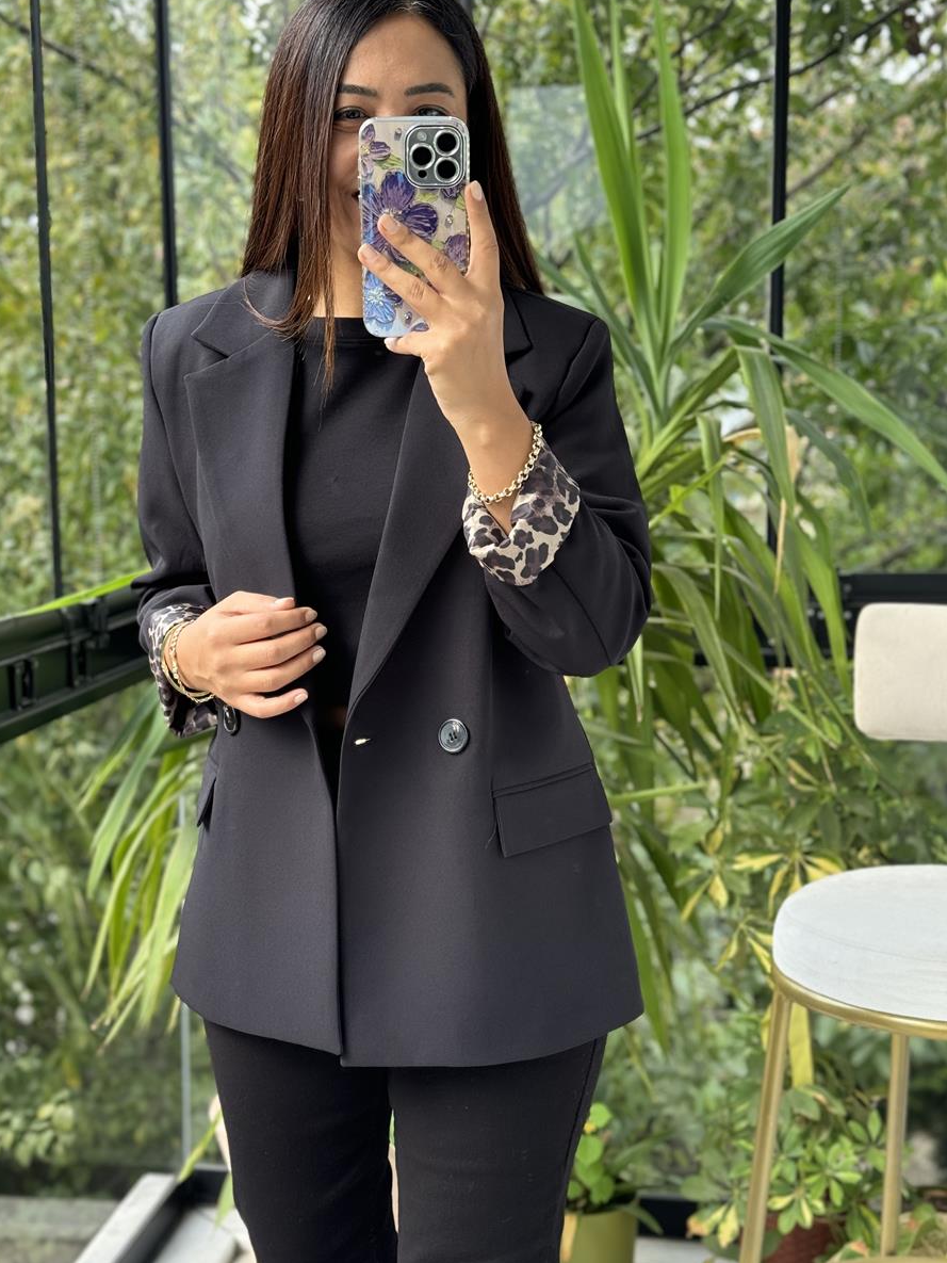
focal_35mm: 54
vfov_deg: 35.5
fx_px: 1969
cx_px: 424
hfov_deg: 27.0
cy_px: 613
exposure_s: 1/130
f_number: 1.78
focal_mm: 6.76
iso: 100
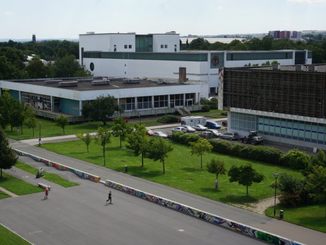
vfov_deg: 25.2
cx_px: 136
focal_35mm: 58
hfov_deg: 33.2
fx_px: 546
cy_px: 120
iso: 100
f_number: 13
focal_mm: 34
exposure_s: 1/100
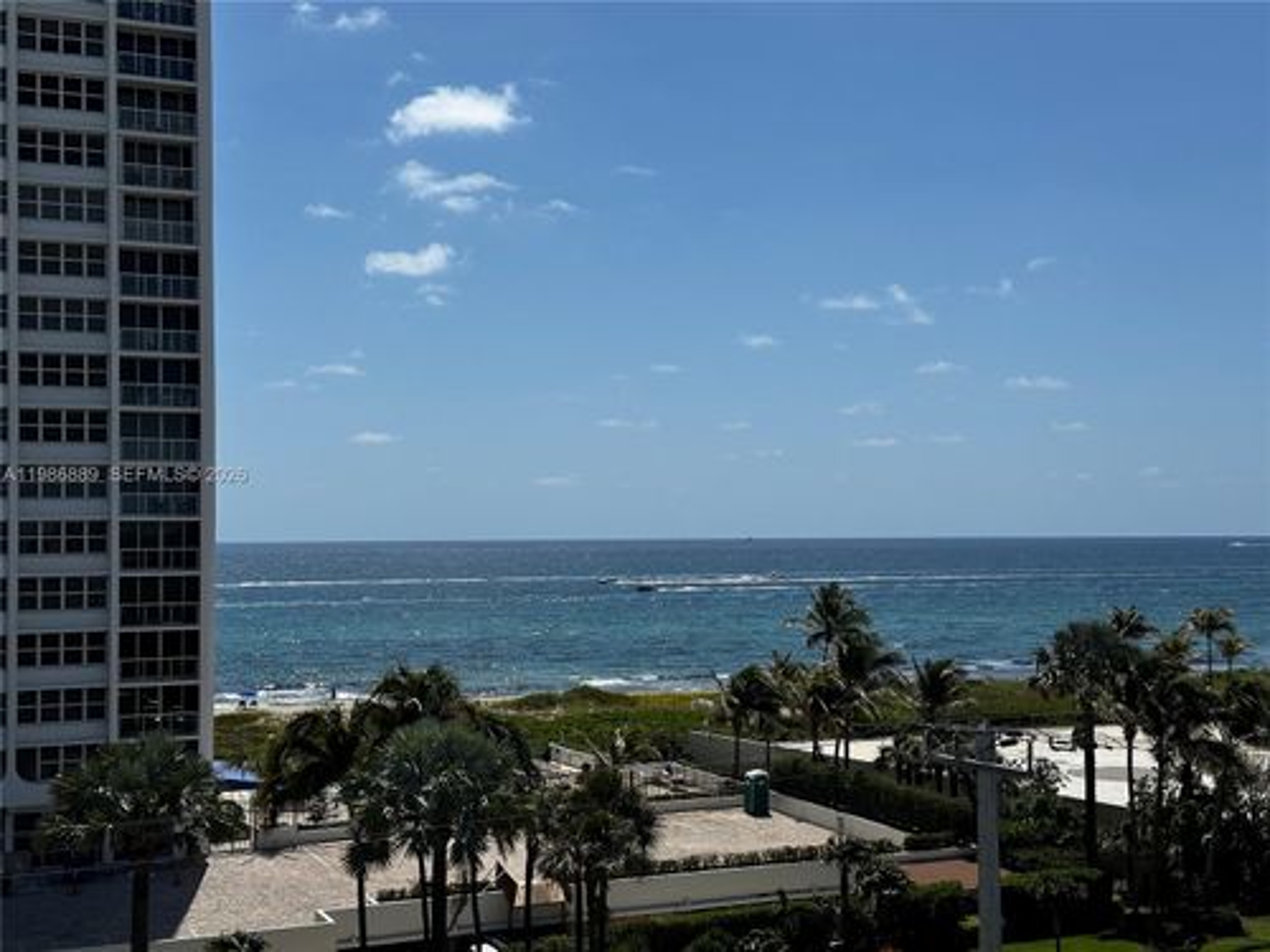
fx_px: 1761
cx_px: 635
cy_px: 476
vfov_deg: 30.3
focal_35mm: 48
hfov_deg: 39.7
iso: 64
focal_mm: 6.86
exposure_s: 1/8197
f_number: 1.78
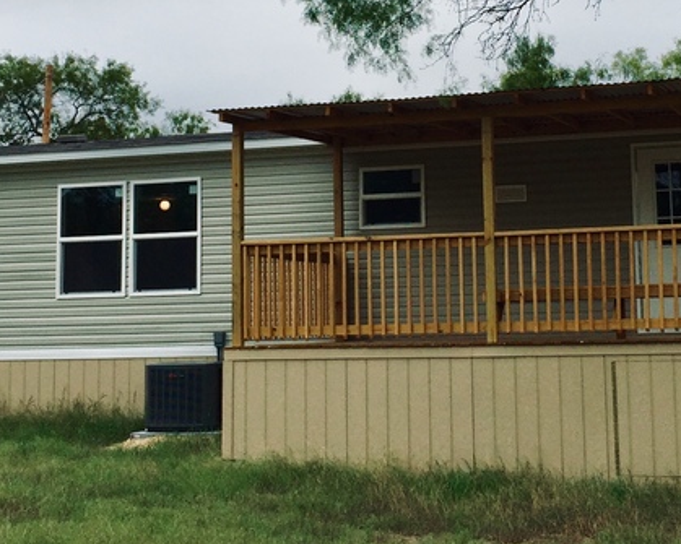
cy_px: 110
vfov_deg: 20.7
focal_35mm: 73
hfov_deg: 26.0
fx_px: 1471
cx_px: 411
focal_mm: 4.15
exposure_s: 1/1099
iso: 32
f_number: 2.2
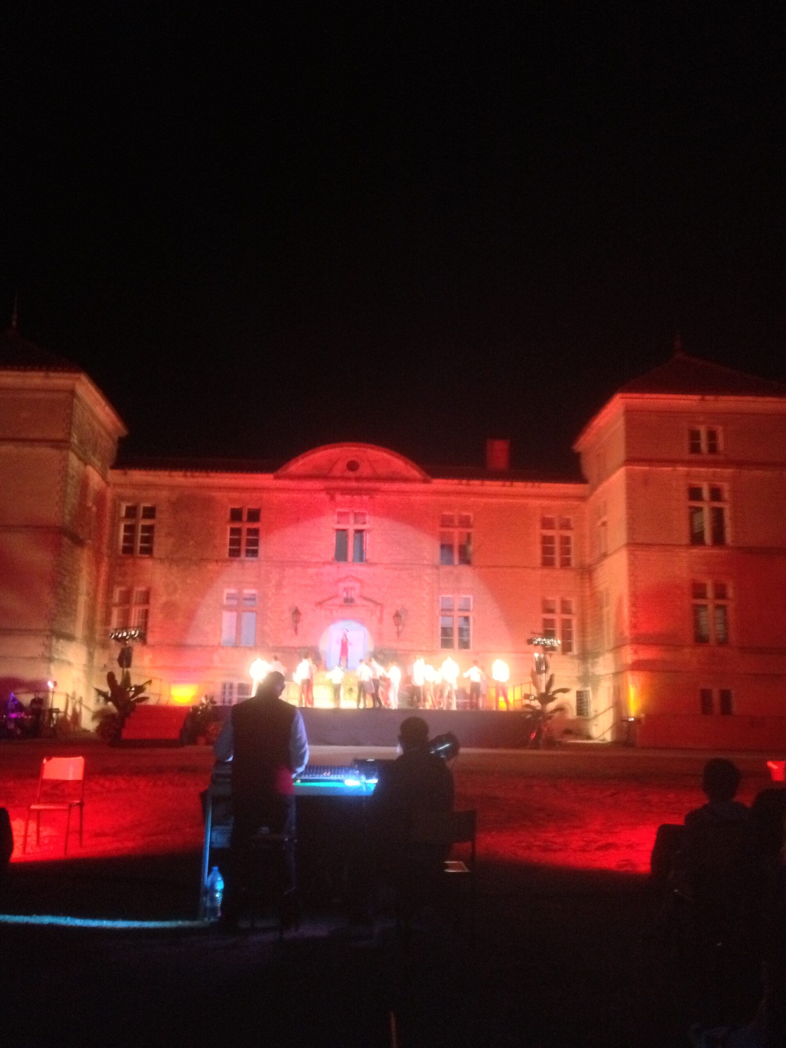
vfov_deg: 52.6
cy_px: 524
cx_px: 393
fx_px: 1060
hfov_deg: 40.7
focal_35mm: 35
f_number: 2.4
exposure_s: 1/15
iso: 800
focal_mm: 4.28
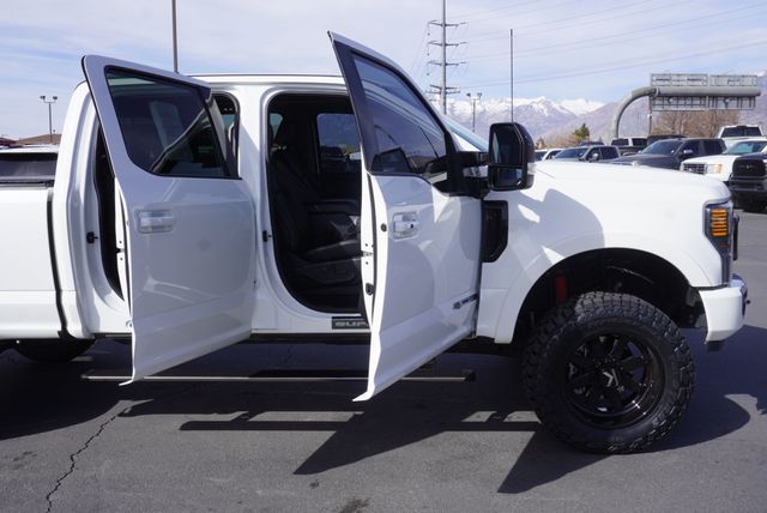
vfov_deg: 41.8
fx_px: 672
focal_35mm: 32
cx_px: 384
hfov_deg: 59.4
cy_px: 256
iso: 100
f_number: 10
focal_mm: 21
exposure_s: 1/160
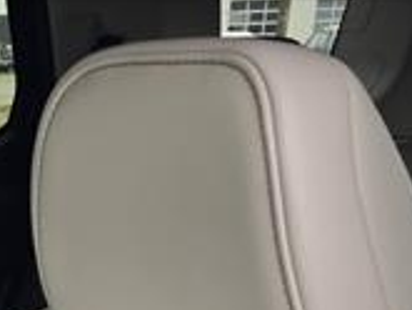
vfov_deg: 14.3
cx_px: -172
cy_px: 585
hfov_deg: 19.6
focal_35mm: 89
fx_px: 1060
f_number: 1.7
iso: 25
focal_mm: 6.3
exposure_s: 1/182
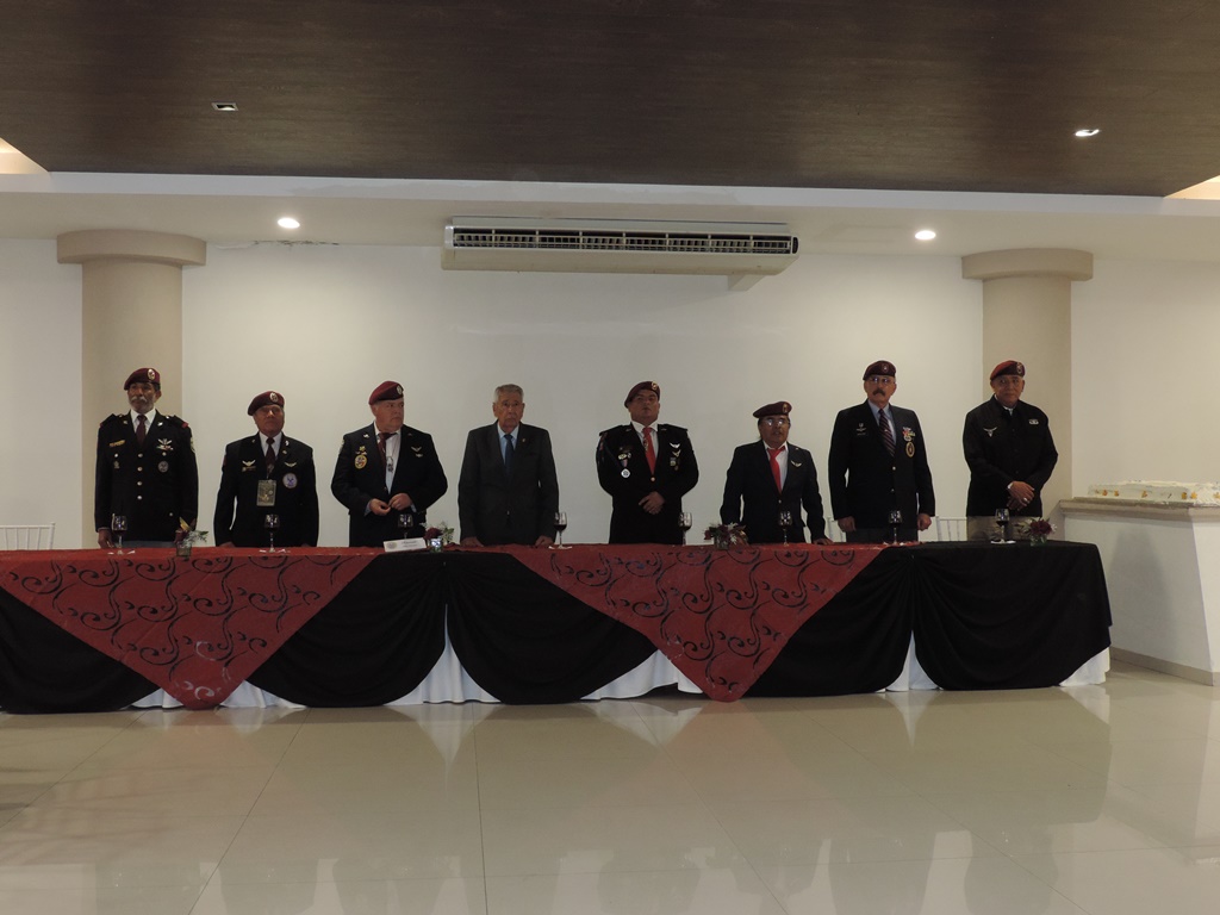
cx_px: 610
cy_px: 458
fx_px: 1410
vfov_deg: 36.0
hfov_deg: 46.8
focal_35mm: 40
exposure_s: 1/25
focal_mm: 7.1
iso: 400
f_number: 3.3
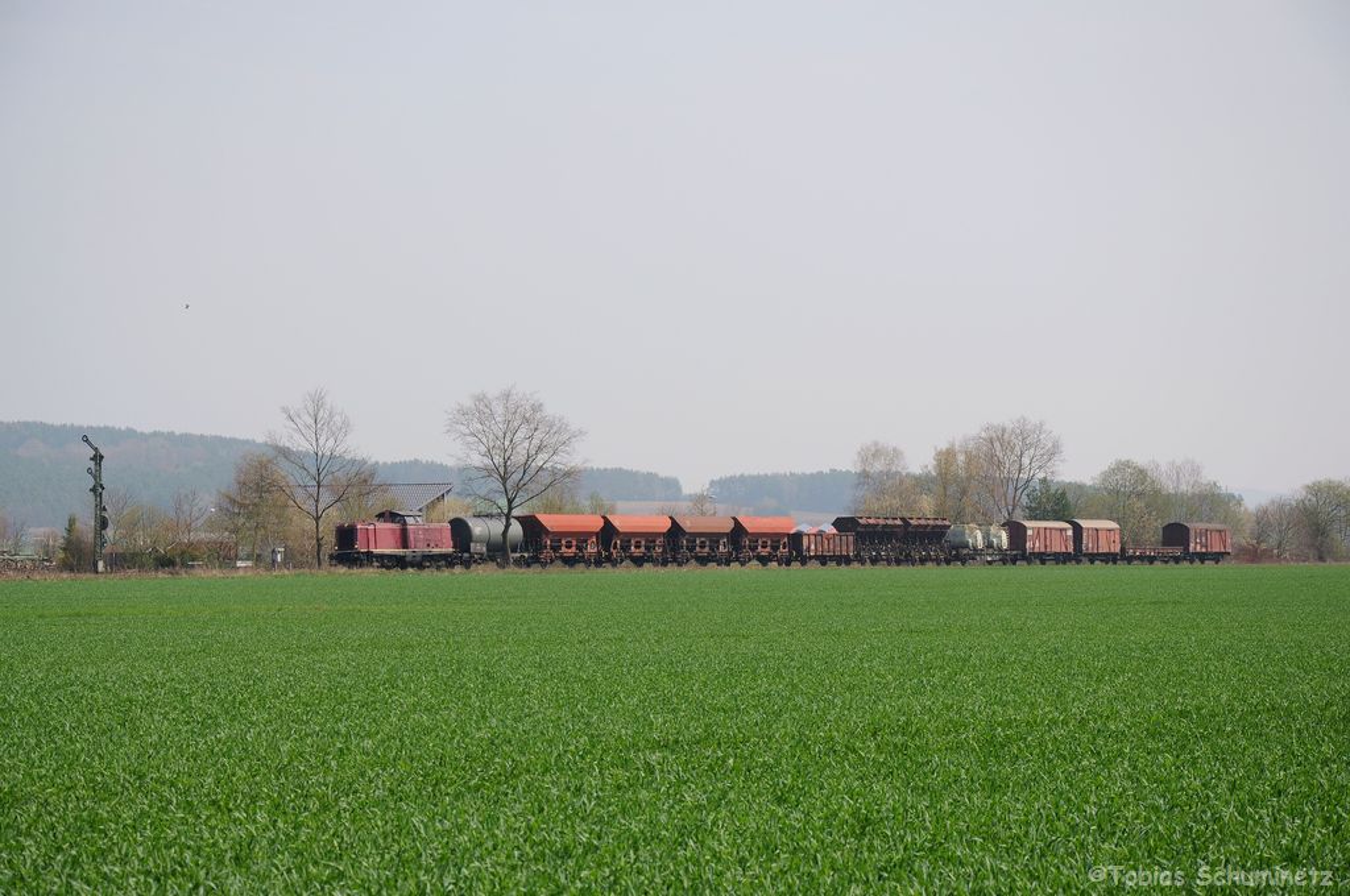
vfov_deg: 11.4
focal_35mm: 120
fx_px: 4494
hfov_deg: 17.1
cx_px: 675
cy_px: 448
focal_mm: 80
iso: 200
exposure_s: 1/500
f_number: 9
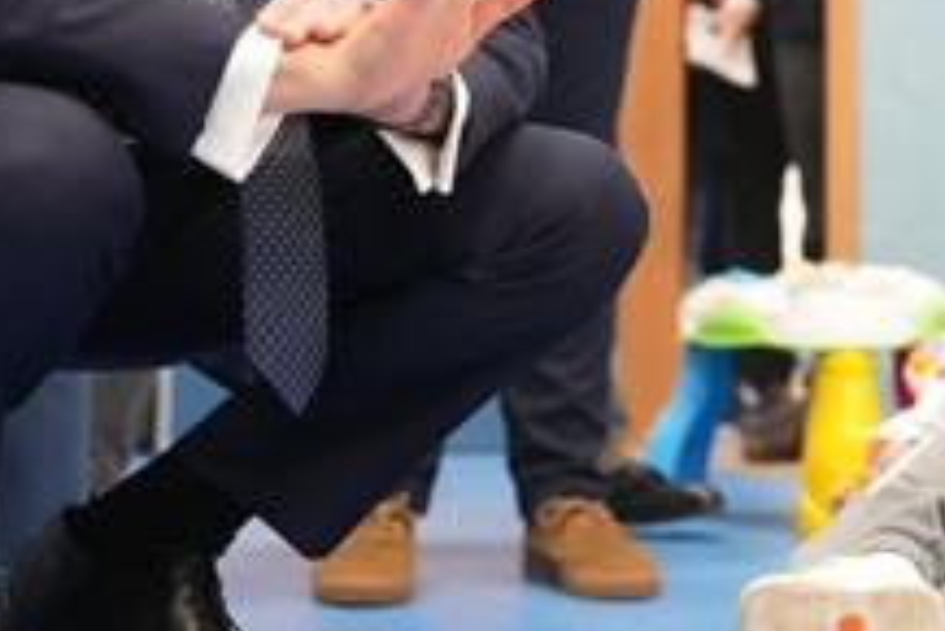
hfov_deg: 19.4
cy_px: 48
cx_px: 893
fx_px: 2705
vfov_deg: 13.2
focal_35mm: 103
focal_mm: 46
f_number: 2.8
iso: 6400
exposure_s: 1/500
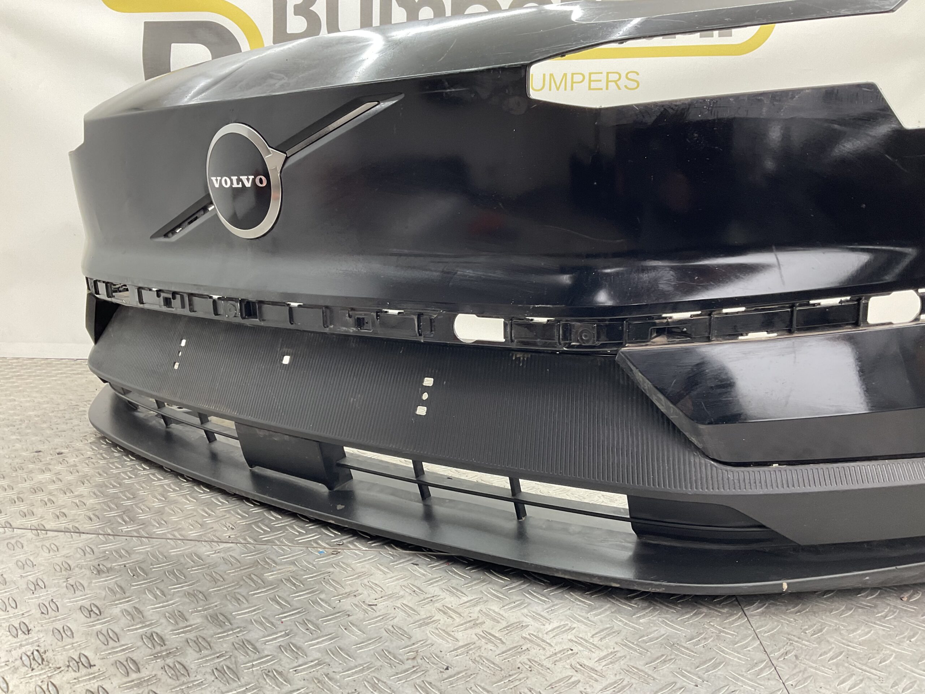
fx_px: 775
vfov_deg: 48.2
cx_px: 462
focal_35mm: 29
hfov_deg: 61.7
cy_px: 347
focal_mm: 3
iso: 50
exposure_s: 1/50
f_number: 1.8
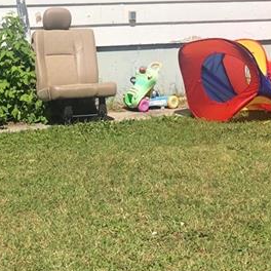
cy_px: -64
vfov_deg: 17.2
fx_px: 850
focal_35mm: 96
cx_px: 134
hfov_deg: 18.1
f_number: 1.8
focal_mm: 4
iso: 20
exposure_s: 1/3040
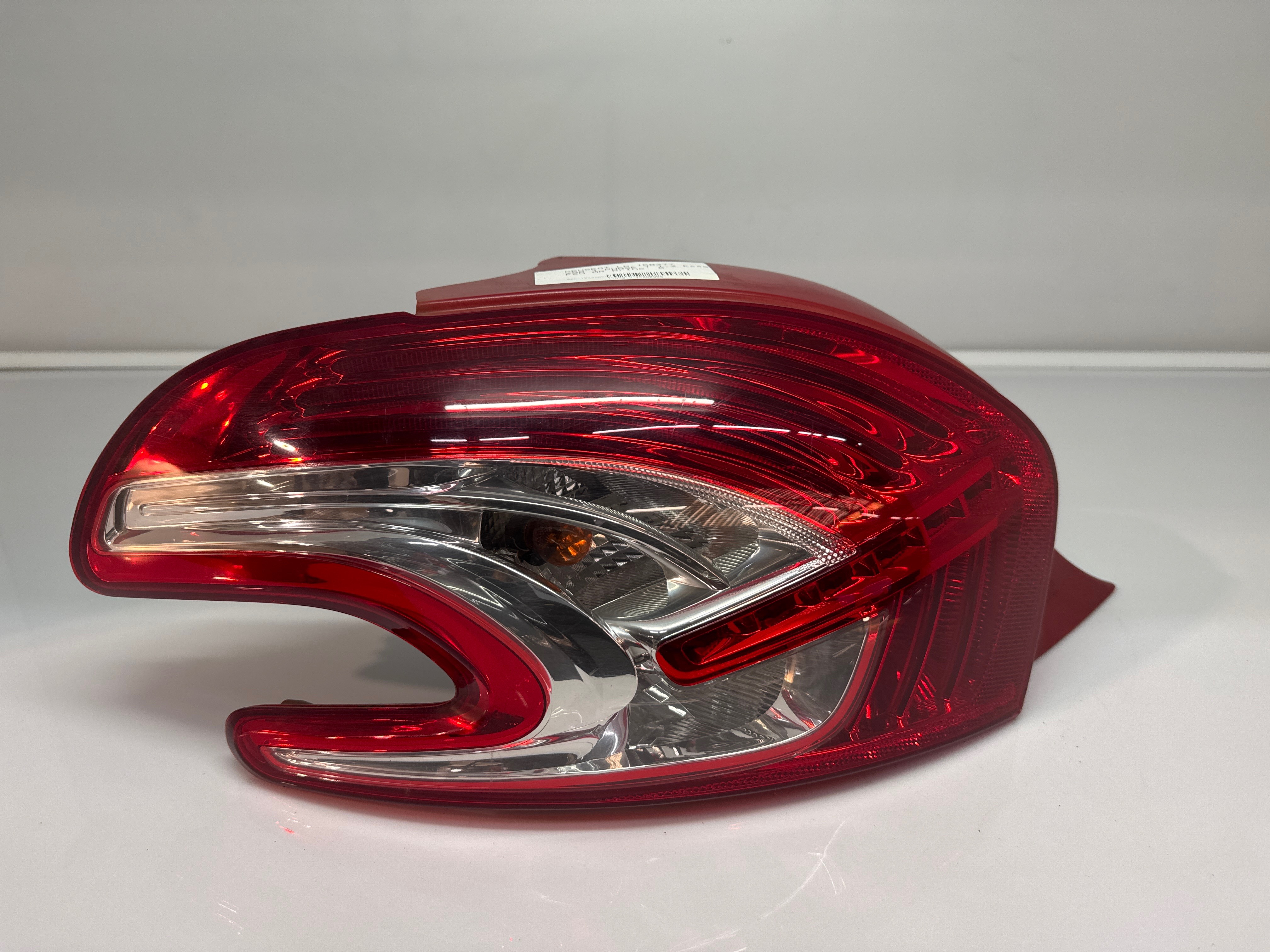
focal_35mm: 24
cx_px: 635
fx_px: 881
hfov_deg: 71.6
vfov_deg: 56.8
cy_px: 476
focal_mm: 6.76
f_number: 1.78
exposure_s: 1/100
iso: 125
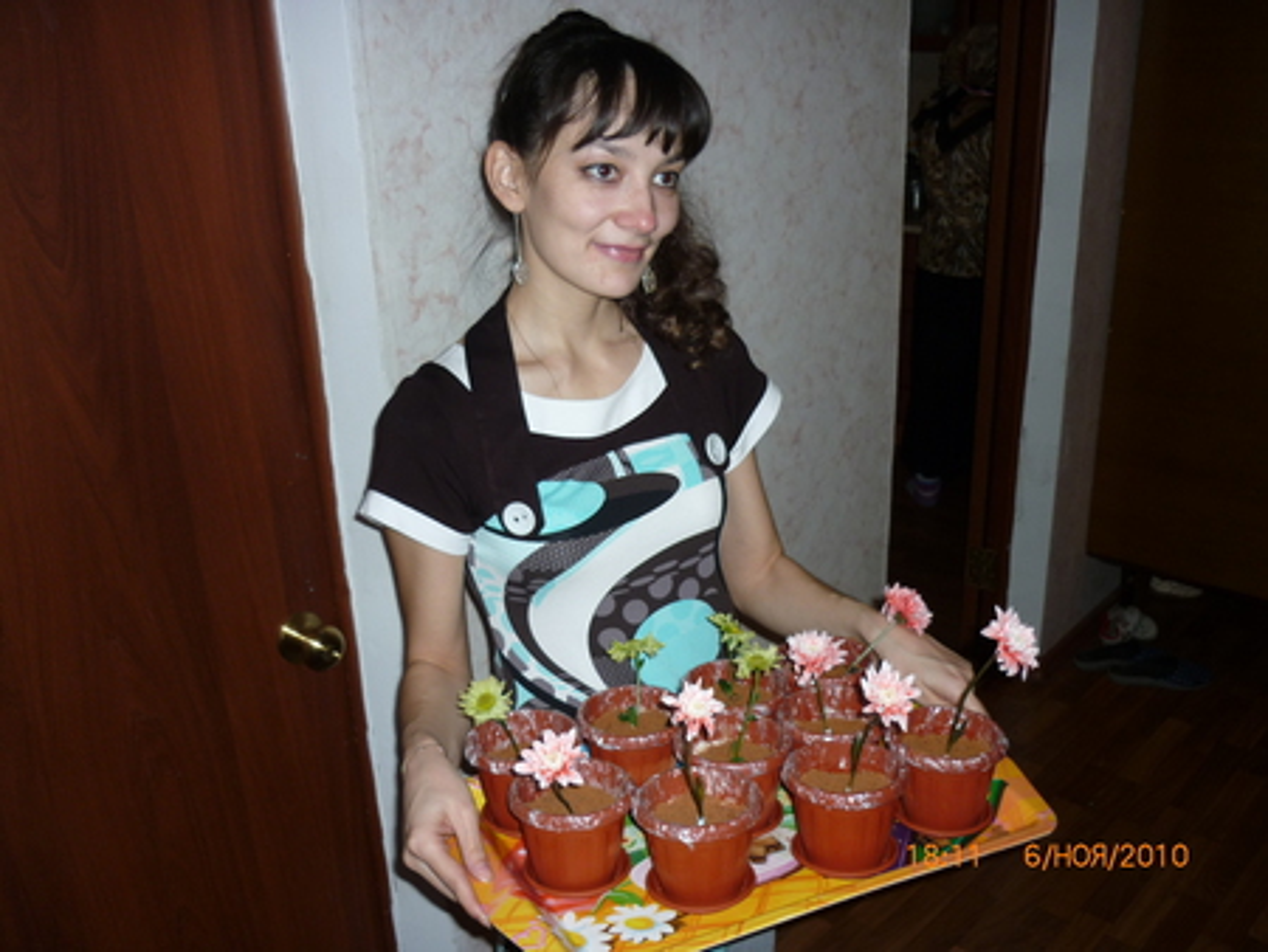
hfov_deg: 55.3
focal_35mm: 33
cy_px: 476
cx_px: 634
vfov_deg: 43.0
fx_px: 1209
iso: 100
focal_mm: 5.5
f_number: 2.8
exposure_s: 1/125
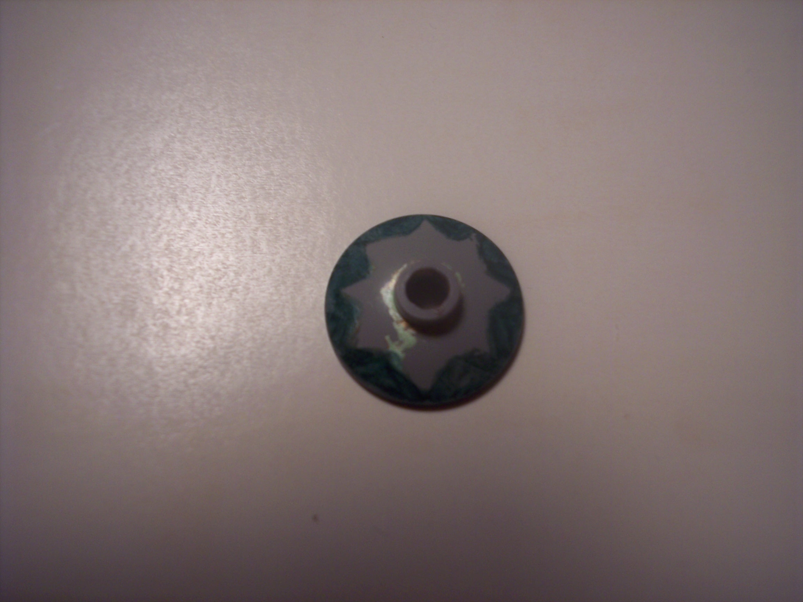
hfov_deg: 47.9
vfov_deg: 36.8
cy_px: 301
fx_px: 905
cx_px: 402
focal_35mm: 39
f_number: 3.4
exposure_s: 1/60
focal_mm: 8
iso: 100
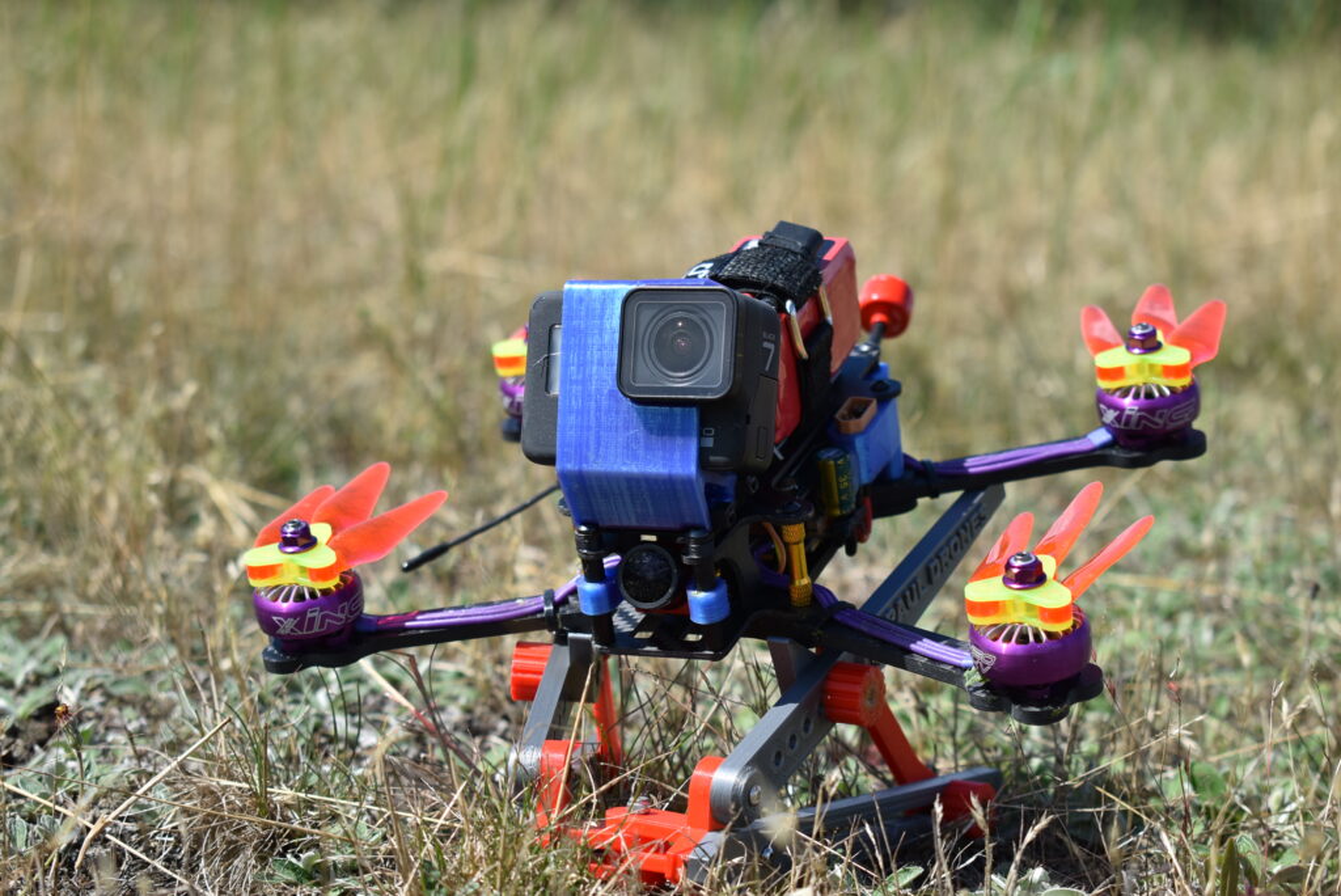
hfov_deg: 26.0
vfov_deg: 17.5
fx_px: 2907
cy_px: 448
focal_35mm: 78
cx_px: 670
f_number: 5.6
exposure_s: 1/400
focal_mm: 52
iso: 100
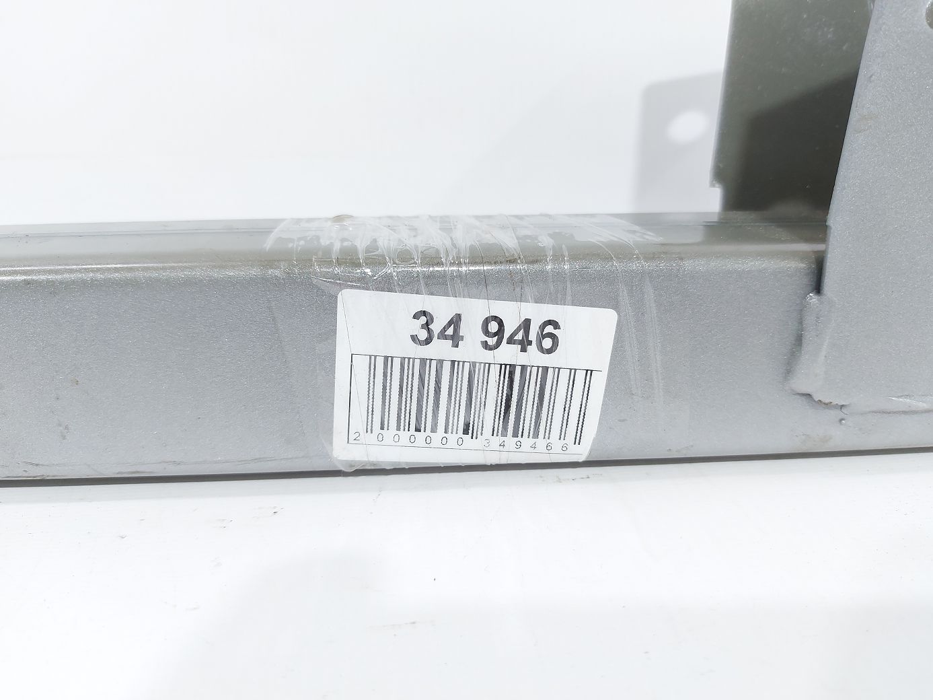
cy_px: 350
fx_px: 647
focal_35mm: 24
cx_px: 466
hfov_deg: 71.6
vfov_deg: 56.8
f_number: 1.8
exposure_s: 1/50
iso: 100
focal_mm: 5.23
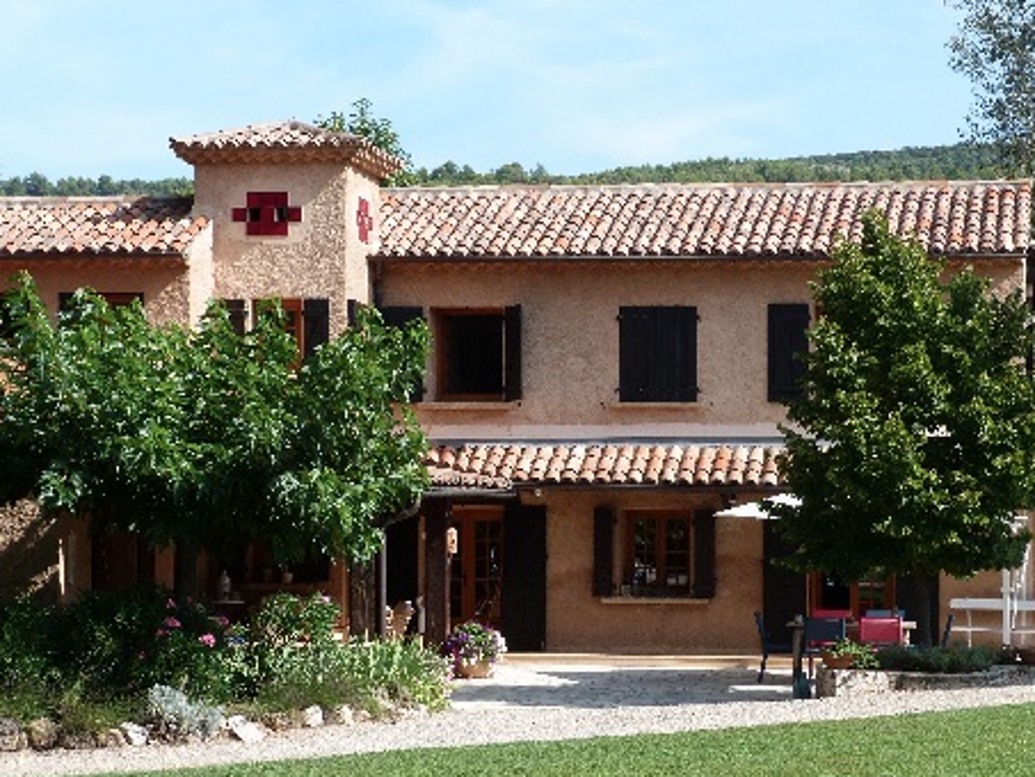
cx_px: 567
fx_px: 2662
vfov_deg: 16.6
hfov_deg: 22.0
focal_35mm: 89
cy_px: 462
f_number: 5
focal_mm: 11.3
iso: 80
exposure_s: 1/250
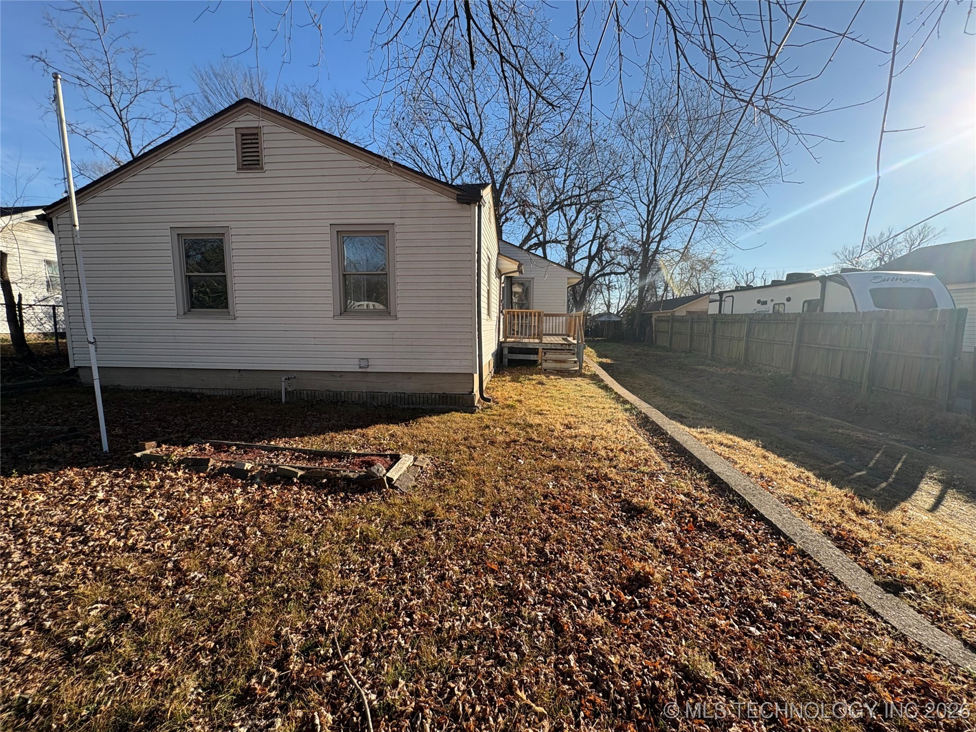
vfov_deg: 85.7
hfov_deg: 102.1
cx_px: 488
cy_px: 366
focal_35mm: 14
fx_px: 395
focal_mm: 2.22
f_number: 2.2
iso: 40
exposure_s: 1/831
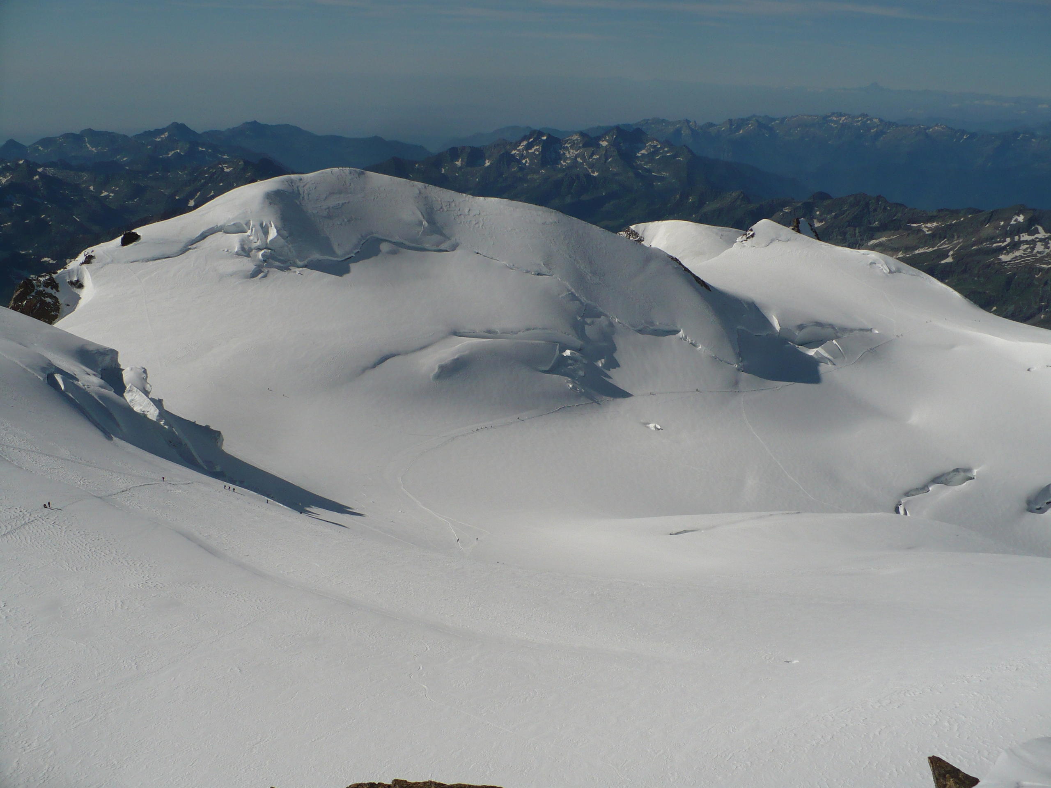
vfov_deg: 34.3
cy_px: 394
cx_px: 526
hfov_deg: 44.8
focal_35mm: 42
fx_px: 1275
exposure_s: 1/800
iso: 100
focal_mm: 7
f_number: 8
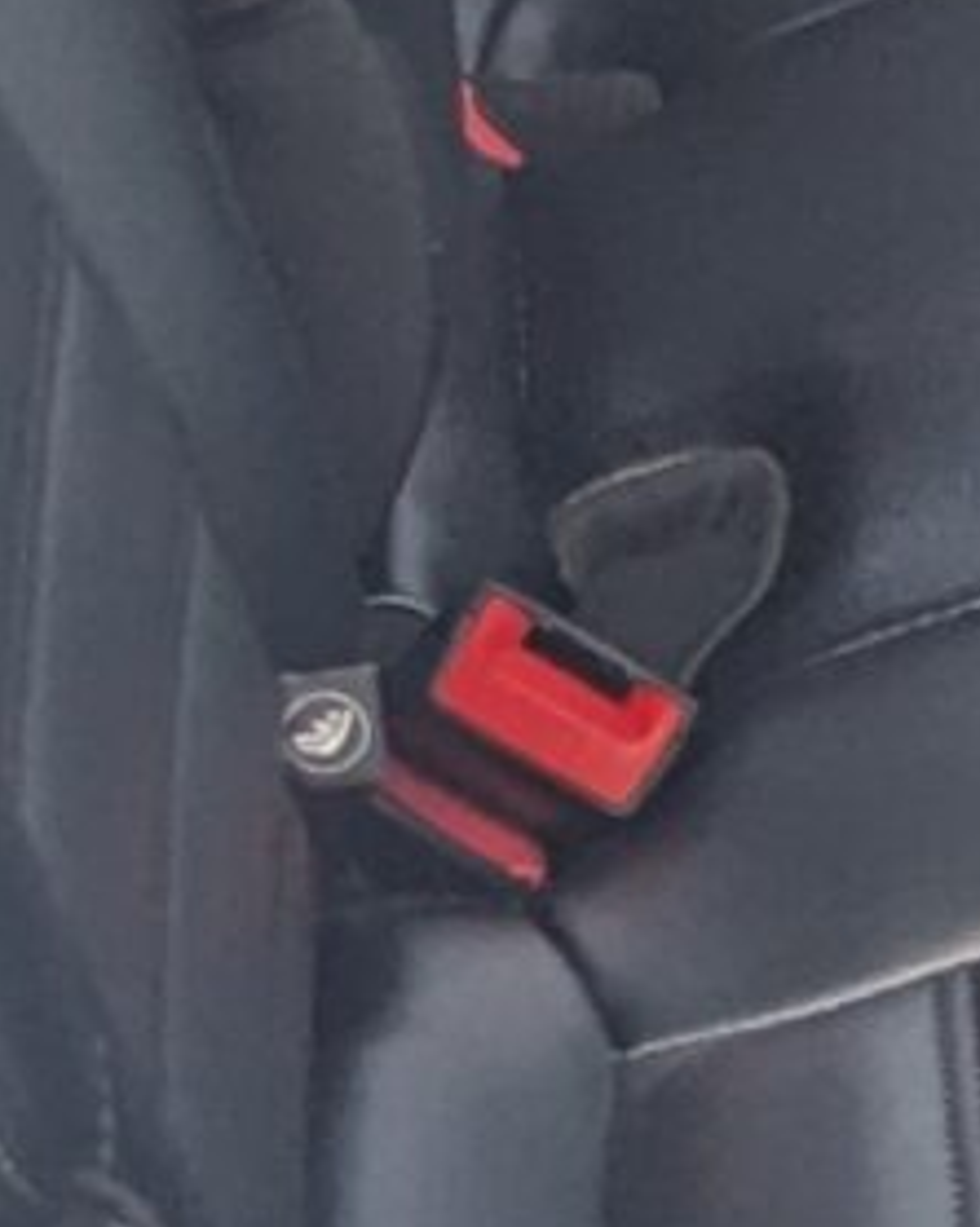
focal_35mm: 216
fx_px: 7840
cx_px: 1898
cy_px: 168
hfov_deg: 6.9
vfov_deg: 8.9
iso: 44
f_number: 1.85
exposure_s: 1/190
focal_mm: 6.81
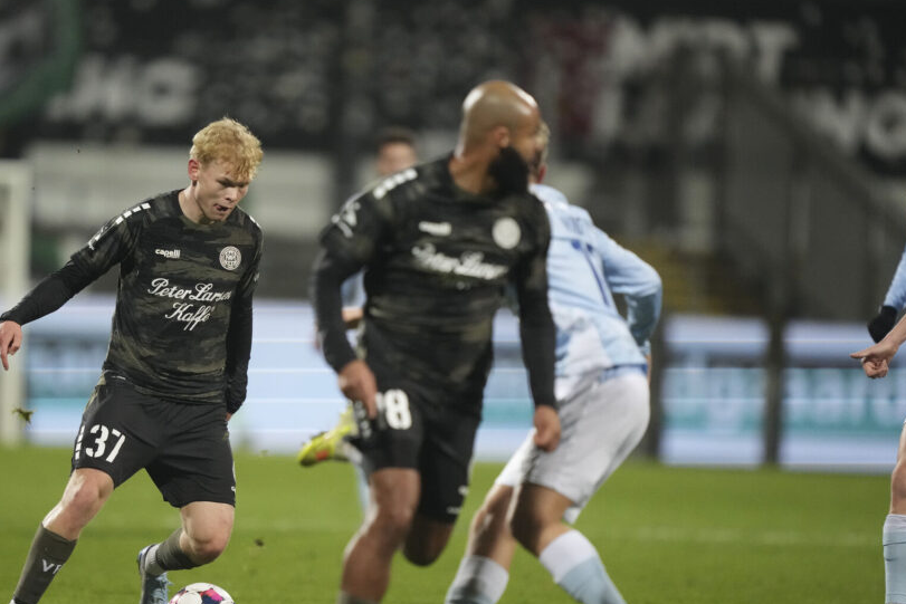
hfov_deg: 4.1
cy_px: 365
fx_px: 12711
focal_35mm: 505
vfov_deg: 2.7
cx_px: 347
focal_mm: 400
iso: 6400
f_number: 2.8
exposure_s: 1/2000
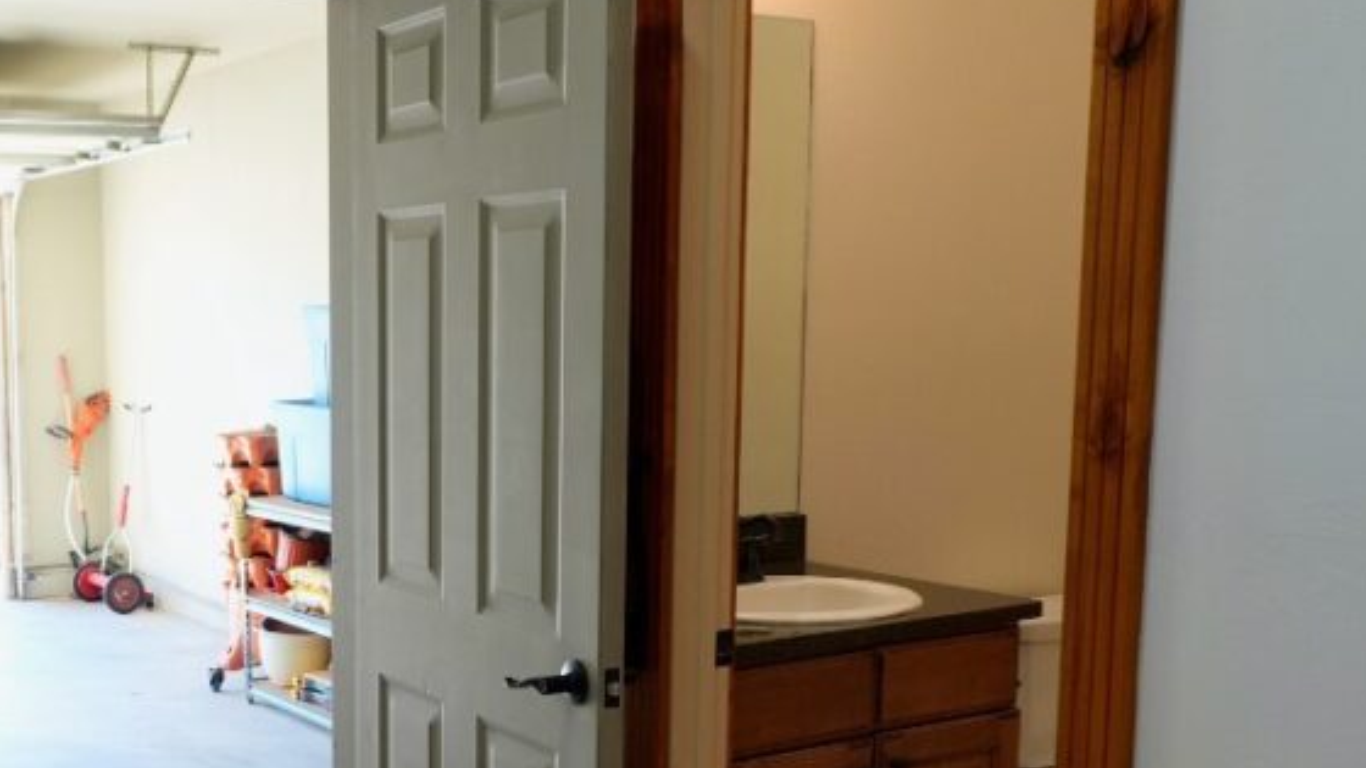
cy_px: 547
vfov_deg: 25.7
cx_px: 385
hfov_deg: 43.5
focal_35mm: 46
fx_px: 1666
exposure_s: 1/60
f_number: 4
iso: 250
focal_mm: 16
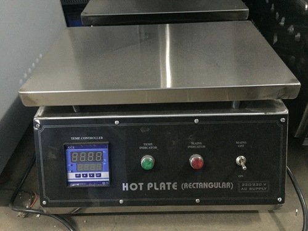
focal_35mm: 29
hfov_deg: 61.7
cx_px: 154
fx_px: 258
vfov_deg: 48.2
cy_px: 116
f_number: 2.2
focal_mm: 4.15
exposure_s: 1/17
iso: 640
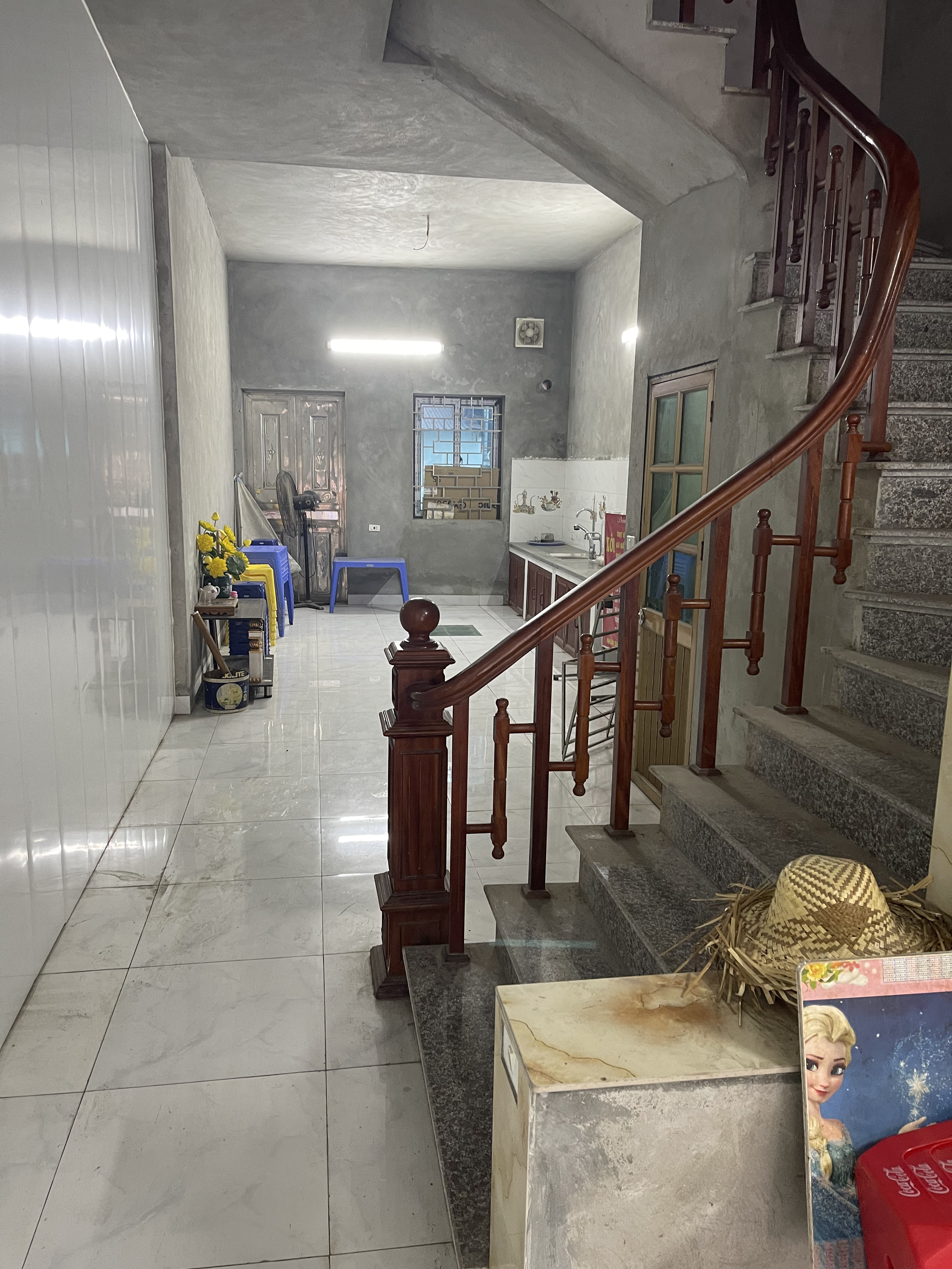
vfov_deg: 69.4
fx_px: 917
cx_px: 476
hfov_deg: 54.9
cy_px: 634
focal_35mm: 25
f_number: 1.6
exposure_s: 1/50
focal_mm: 5.1
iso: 160
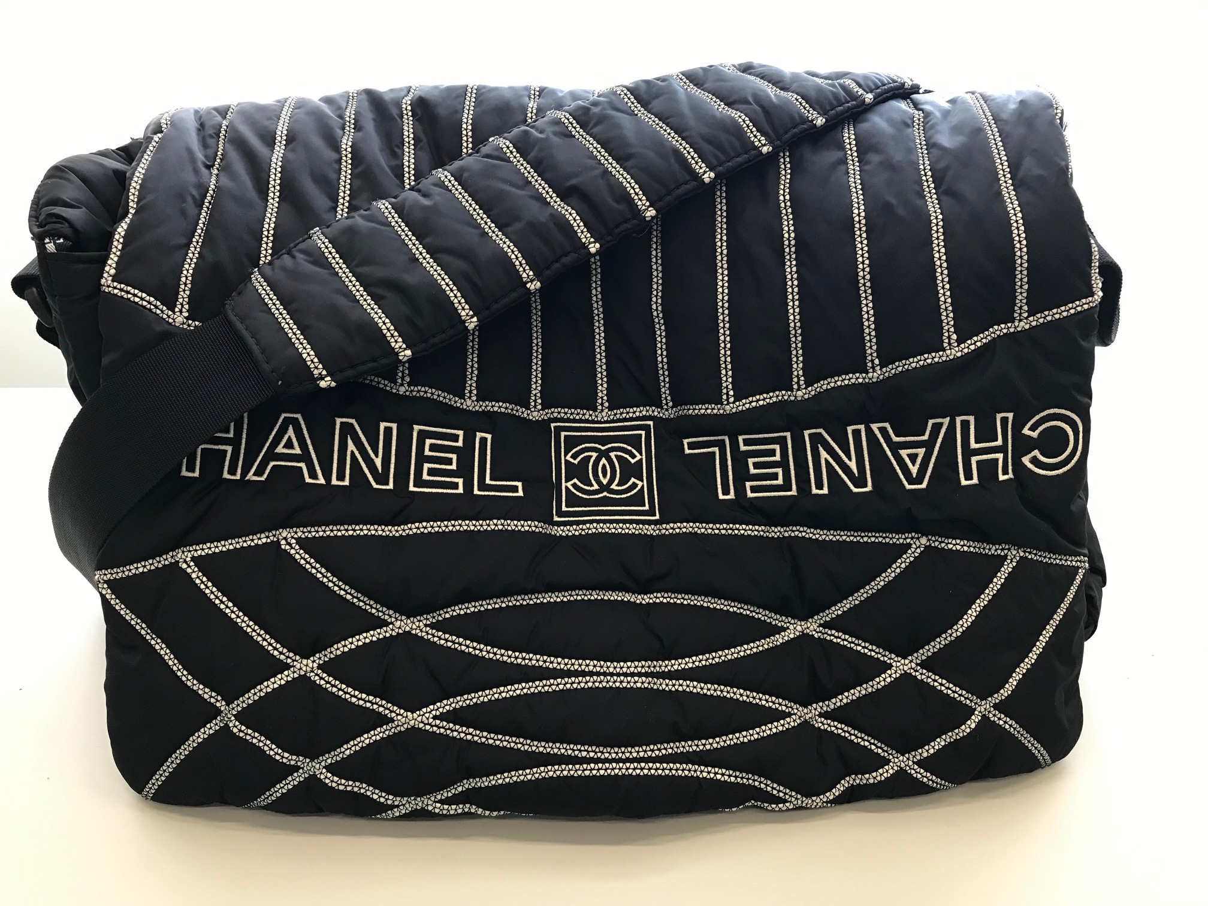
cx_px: 604
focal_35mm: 28
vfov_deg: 49.7
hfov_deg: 63.4
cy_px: 453
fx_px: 977
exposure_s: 1/30
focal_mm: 3.99
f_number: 1.8
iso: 32
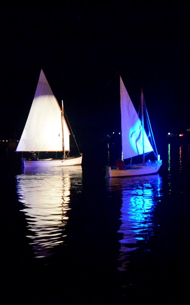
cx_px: 191
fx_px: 464
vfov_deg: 36.3
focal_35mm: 56
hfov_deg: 22.3
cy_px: 151
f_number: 4
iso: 6400
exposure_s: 1/25
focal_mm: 24
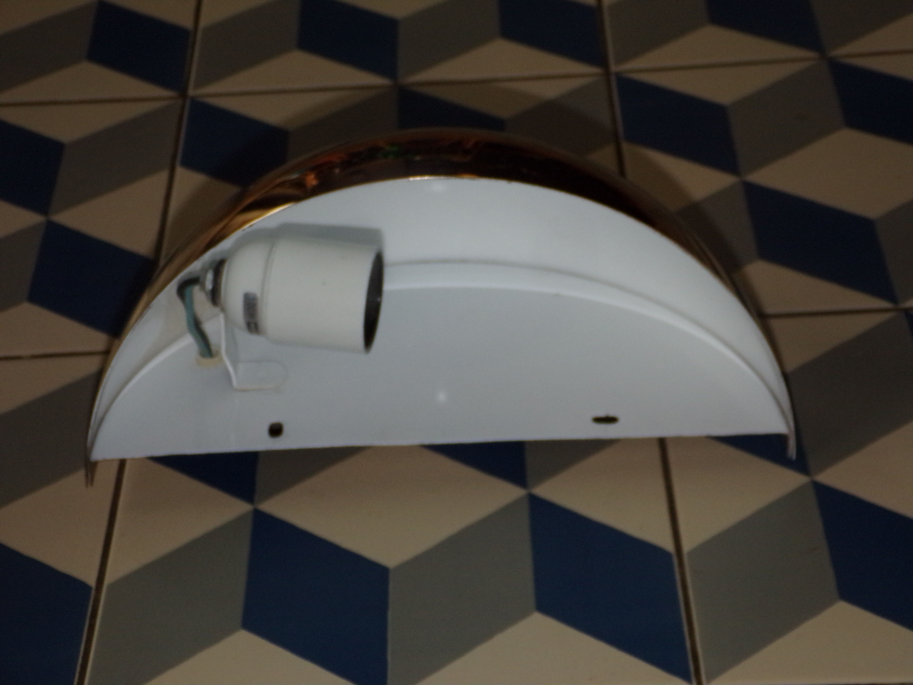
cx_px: 456
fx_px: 1952
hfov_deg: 26.3
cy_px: 342
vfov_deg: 19.9
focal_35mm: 74
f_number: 3.9
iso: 200
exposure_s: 1/100
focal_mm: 13.3
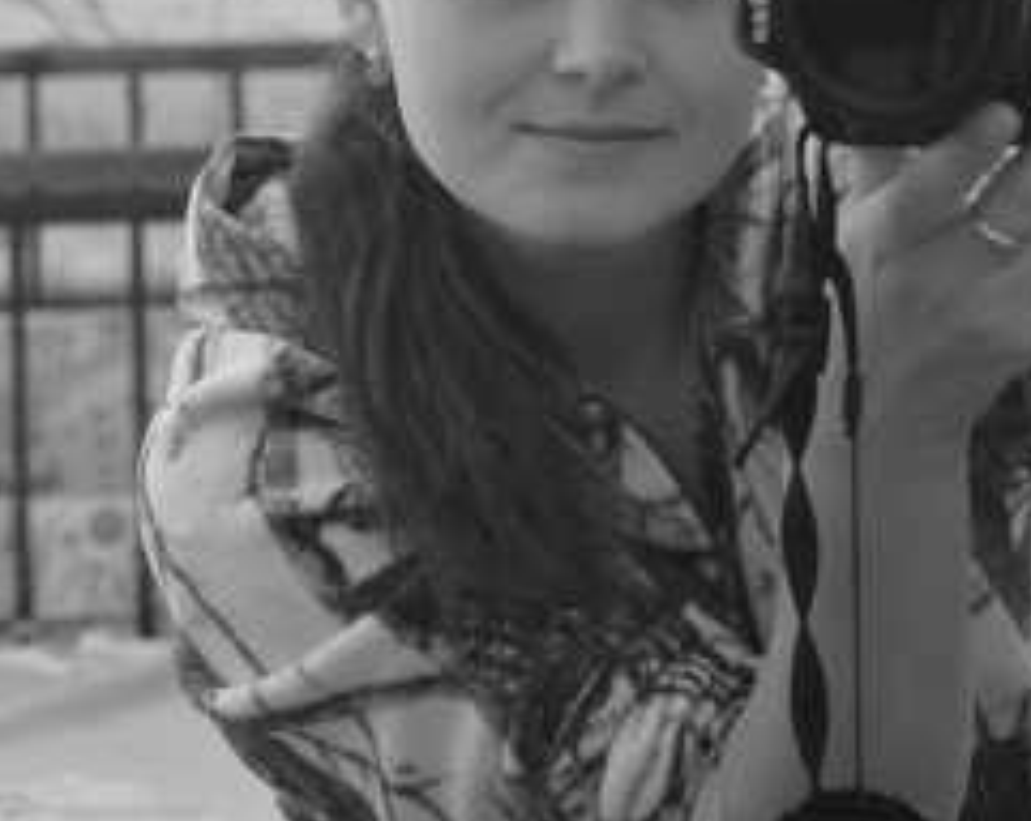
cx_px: 516
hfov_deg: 16.9
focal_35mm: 114
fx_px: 3473
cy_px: 86
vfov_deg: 13.4
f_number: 5
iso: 2200
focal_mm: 50
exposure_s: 1/30
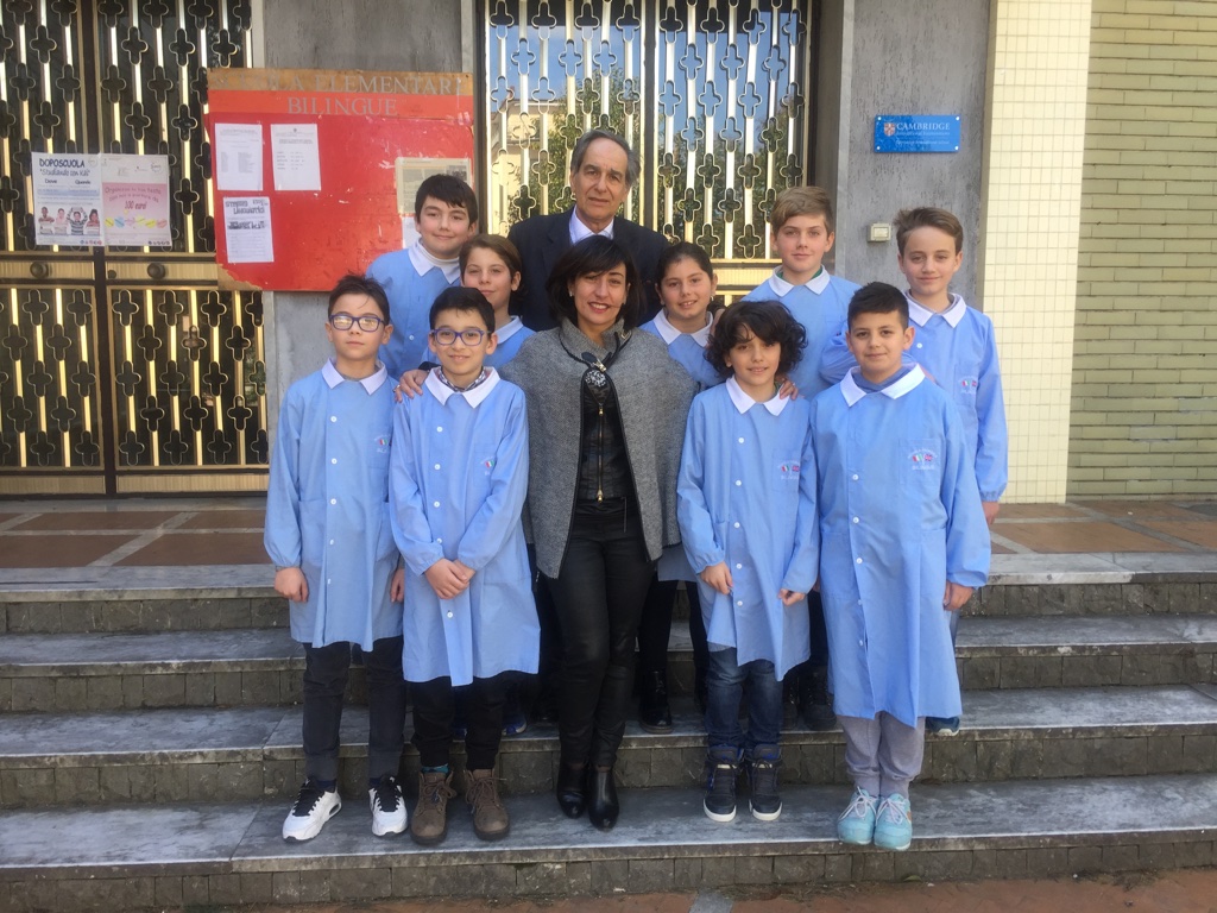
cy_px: 456
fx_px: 1020
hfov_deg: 61.7
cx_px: 608
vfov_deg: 48.2
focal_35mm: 29
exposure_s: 1/120
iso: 32
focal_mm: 4.15
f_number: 2.2
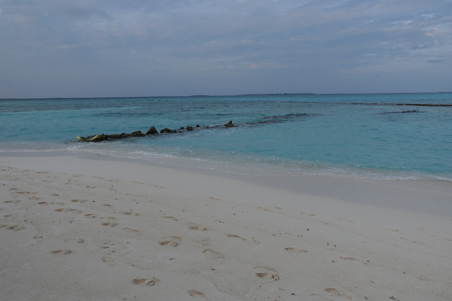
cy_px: 150
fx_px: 301
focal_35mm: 24
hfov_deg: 73.7
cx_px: 226
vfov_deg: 53.2
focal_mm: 8.8
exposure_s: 1/400
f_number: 4
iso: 125
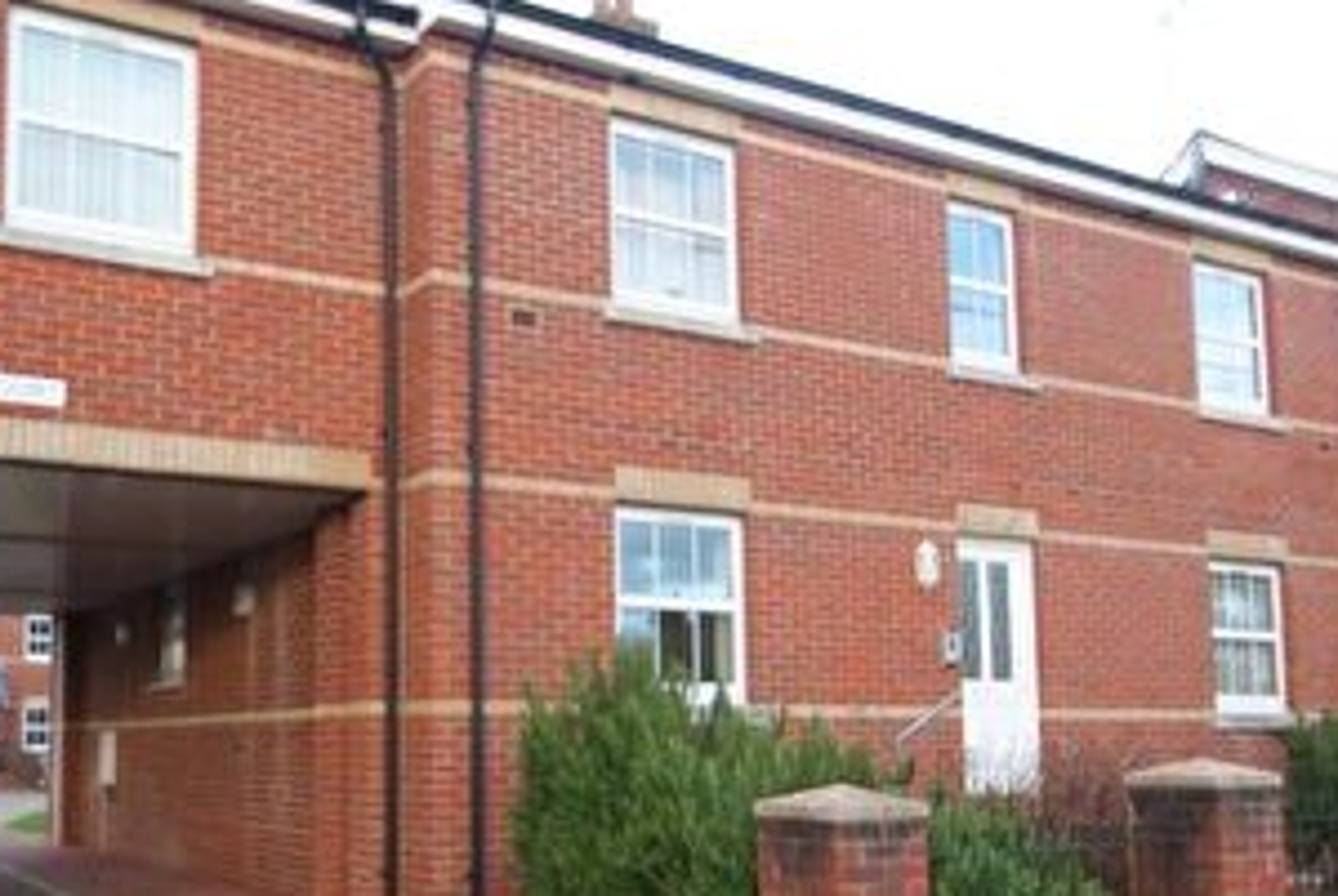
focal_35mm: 35
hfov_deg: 53.7
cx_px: 500
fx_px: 1303
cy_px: 644
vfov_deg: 37.3
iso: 100
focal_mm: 10
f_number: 5
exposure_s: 1/50
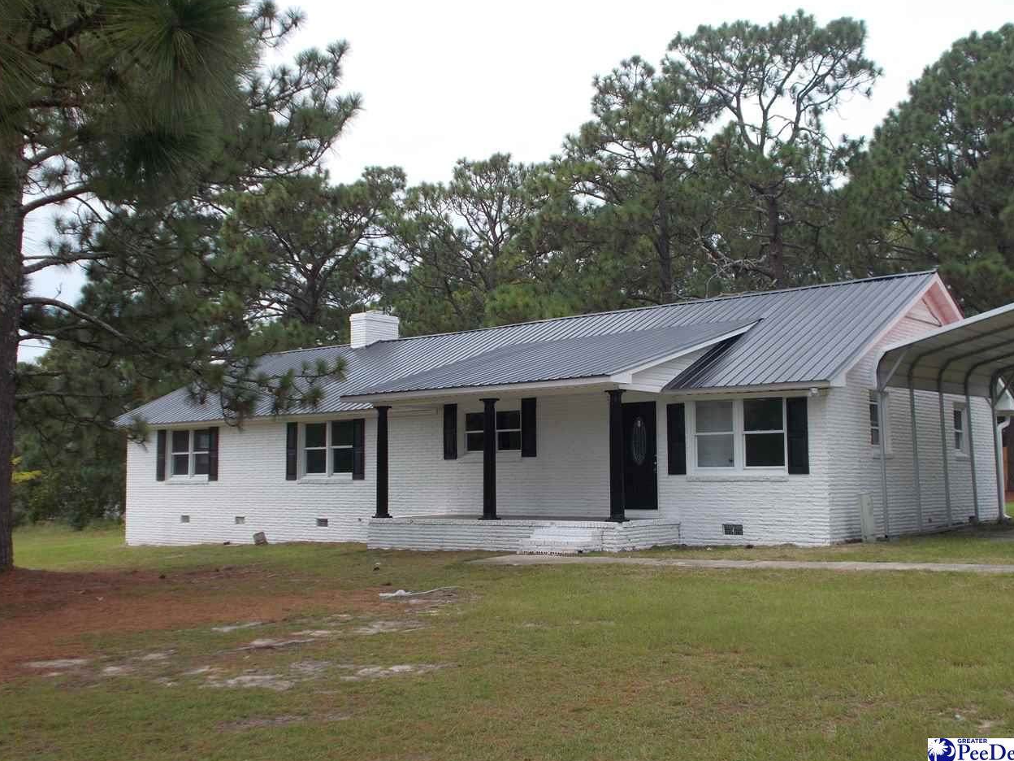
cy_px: 382
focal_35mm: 40
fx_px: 1172
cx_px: 509
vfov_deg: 36.0
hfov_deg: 46.8
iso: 80
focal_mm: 6.9
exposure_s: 1/80
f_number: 9.8
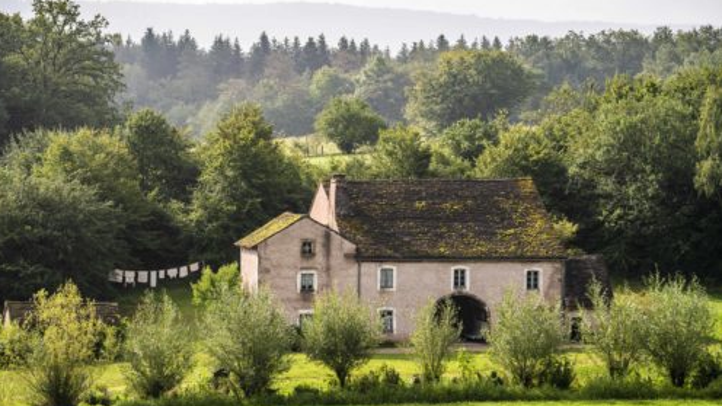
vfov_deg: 7.1
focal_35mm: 171
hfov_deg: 12.6
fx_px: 3274
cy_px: 223
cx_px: 361
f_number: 4.5
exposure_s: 1/800
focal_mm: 162
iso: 200
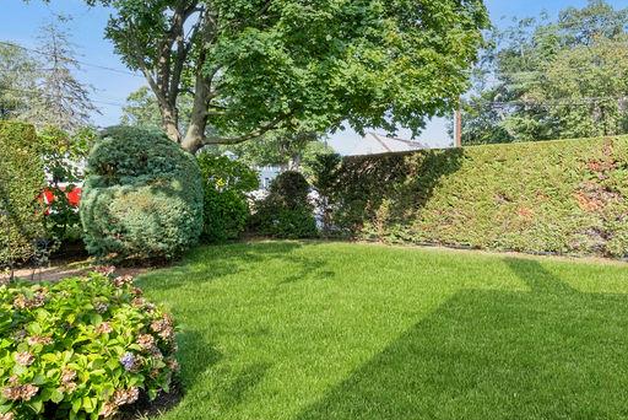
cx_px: 343
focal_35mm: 30
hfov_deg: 61.8
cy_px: 222
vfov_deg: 43.6
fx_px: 524
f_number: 14
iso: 640
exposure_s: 1/125
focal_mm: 15
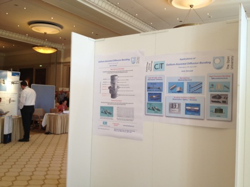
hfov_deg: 52.6
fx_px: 253
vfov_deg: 40.7
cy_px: 94
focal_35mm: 35
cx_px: 125
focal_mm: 4.28
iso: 50
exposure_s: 1/24
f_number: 2.4
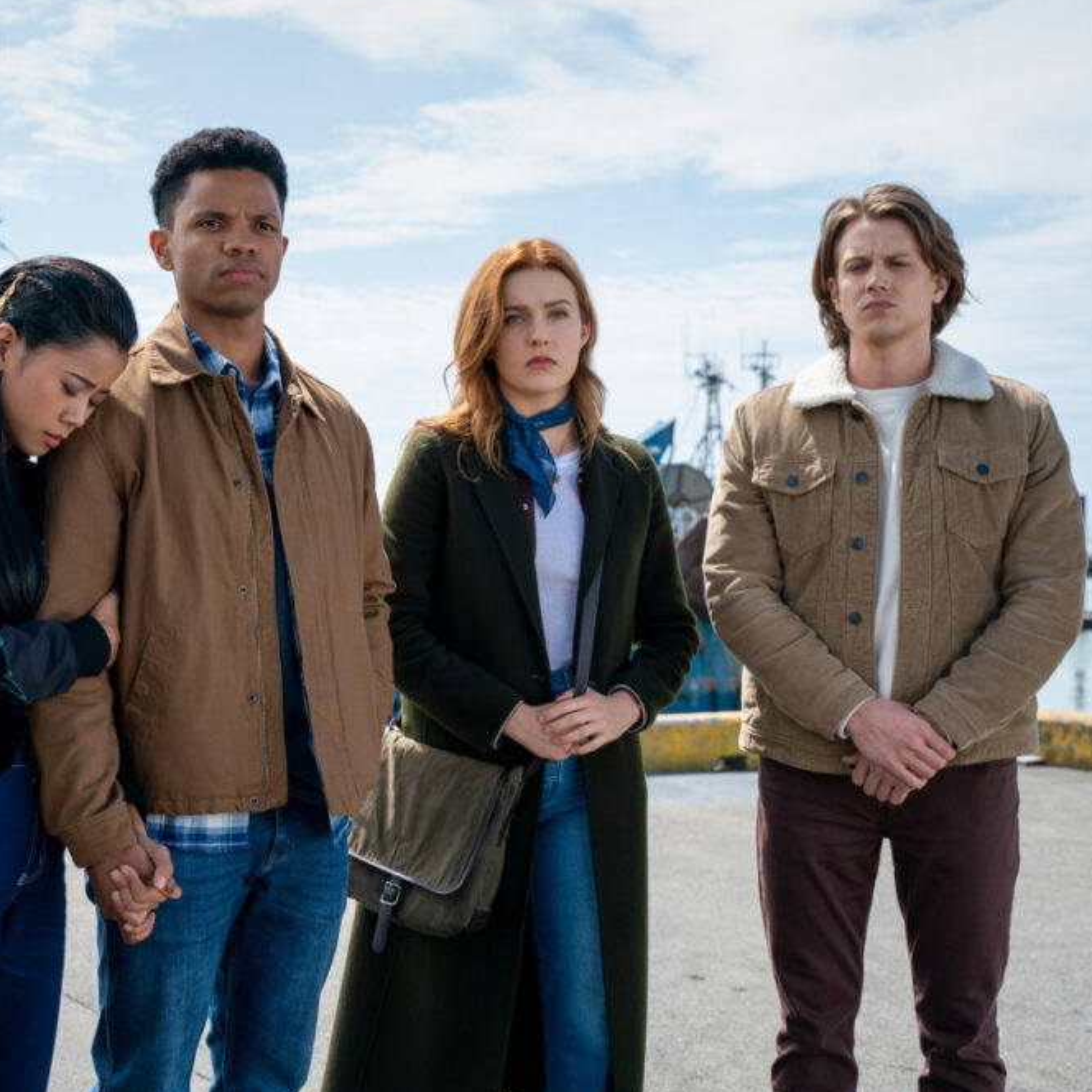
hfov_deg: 28.9
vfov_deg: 29.1
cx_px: 367
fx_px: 2106
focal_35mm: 59
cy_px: 544
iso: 160
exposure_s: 1/640
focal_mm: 45
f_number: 5.6
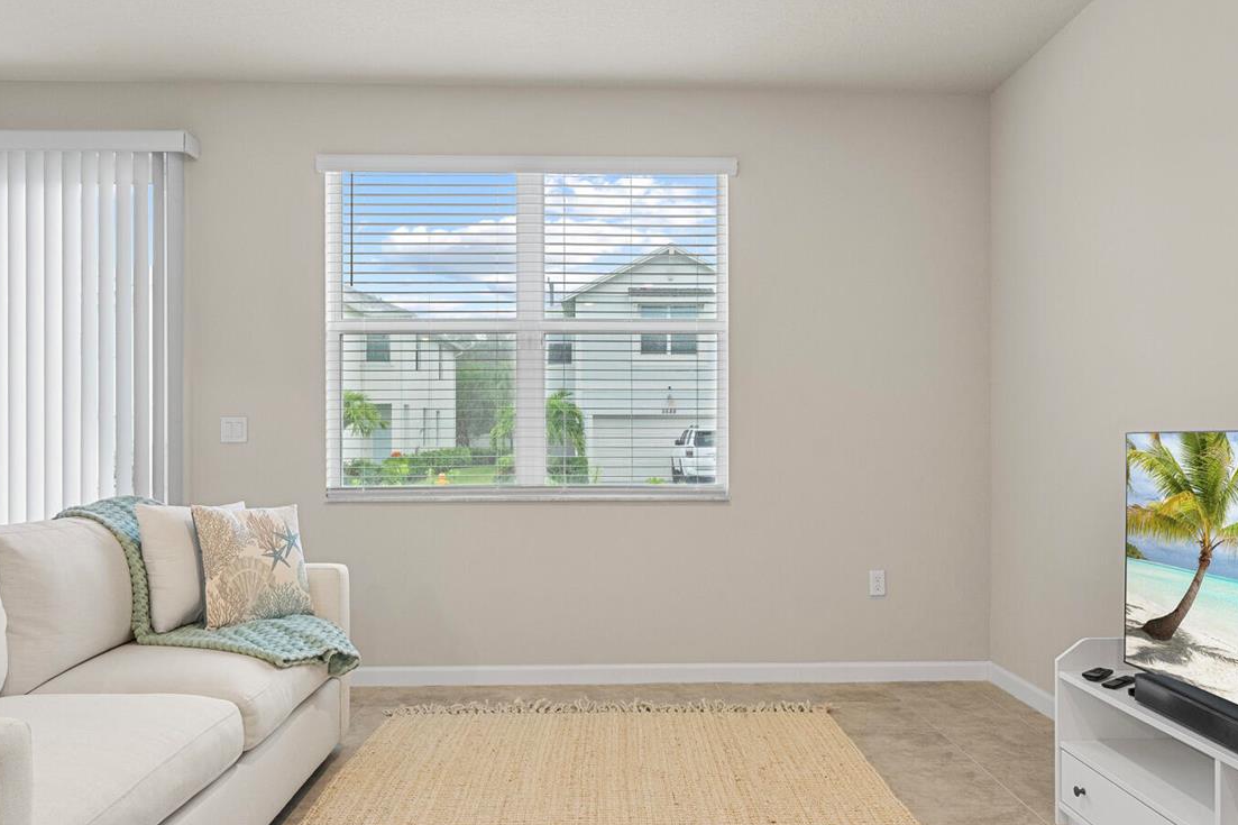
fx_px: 894
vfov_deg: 49.3
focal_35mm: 26
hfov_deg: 69.4
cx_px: 633
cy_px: 487
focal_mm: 14
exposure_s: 1/8
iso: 500
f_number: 8
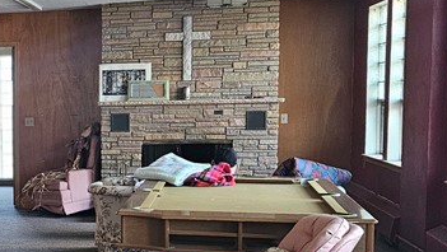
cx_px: -88
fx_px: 866
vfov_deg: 16.5
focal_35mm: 73
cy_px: 187
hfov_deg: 25.9
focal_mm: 5.4
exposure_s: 1/120
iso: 640
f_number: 1.8
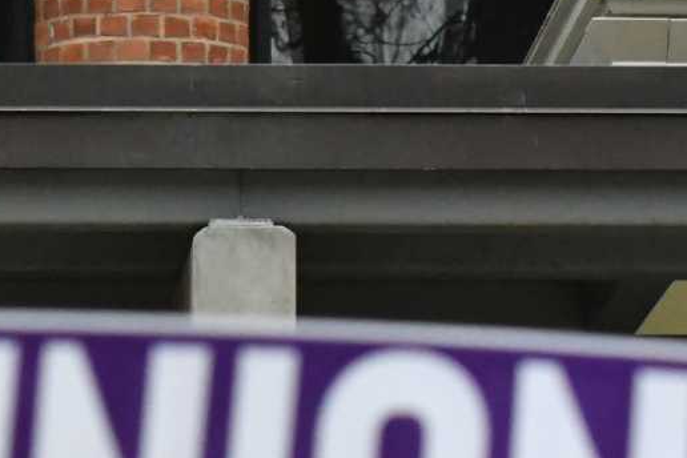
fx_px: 7957
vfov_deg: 3.3
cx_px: -357
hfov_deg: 4.9
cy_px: 805
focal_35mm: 417
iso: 5000
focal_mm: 70
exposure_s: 1/6400
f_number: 6.3
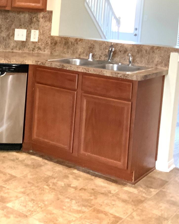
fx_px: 424
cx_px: 4
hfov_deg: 23.0
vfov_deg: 29.0
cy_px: 50
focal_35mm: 64
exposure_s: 1/60
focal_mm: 3
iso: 250
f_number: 1.8
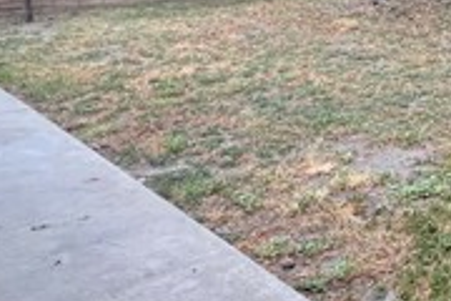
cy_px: -48
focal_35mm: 48
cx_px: 586
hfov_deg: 31.6
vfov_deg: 25.6
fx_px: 601
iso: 160
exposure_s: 1/99
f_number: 1.8
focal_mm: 1.57
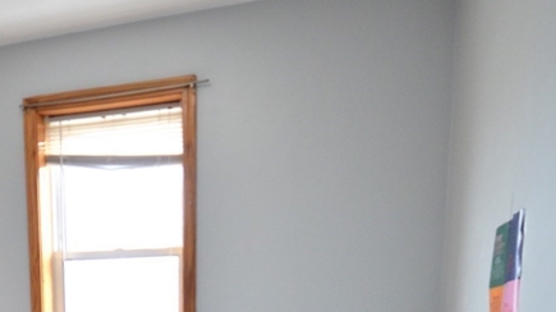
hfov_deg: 52.3
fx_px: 545
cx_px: 158
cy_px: 402
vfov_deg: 27.0
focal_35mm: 37
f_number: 3.5
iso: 400
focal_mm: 10
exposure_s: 1/50
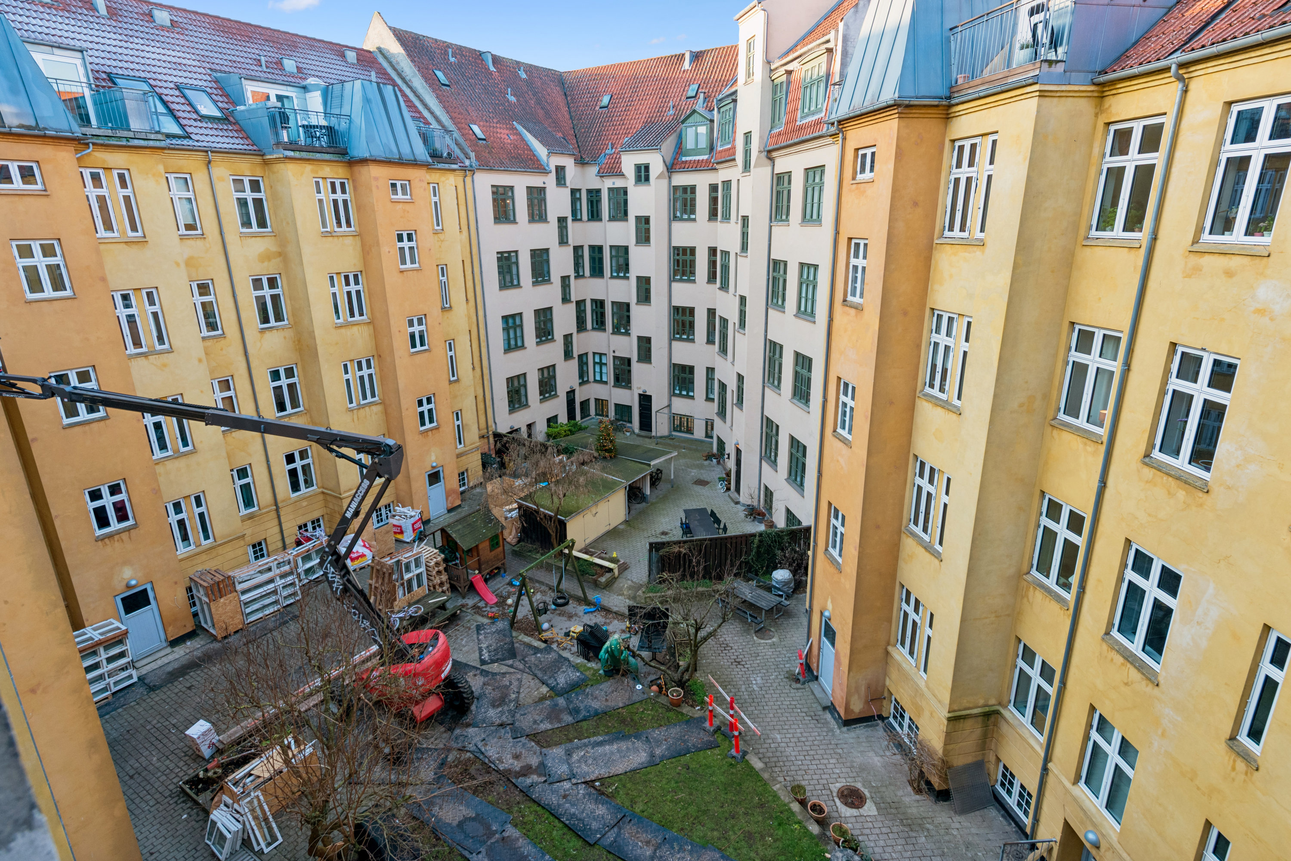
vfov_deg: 67.4
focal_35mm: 18
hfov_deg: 90.0
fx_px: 645
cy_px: 430
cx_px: 646
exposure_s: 1/50
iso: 400
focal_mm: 18
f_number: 10
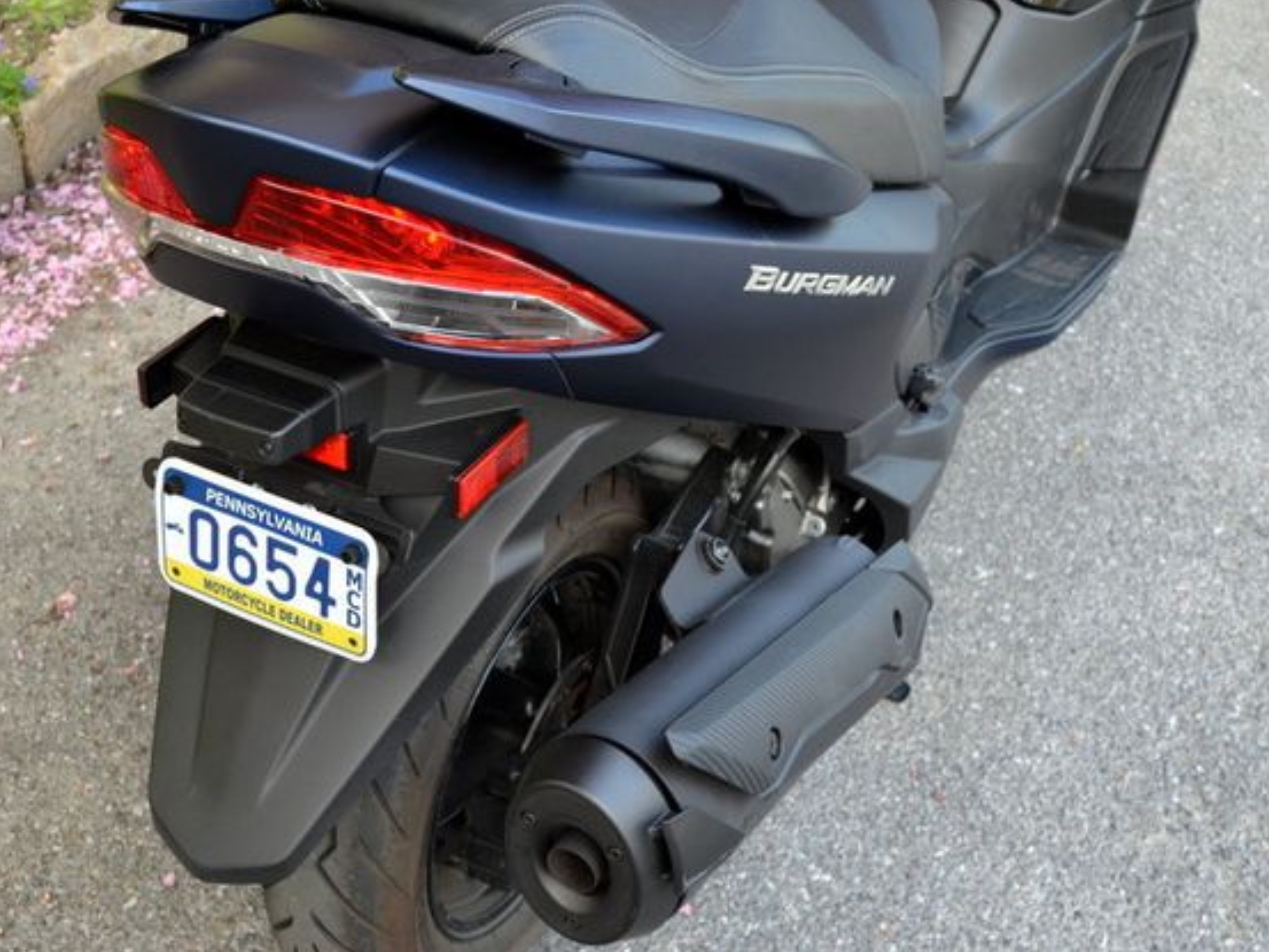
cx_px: 578
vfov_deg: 29.1
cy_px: 473
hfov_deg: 38.2
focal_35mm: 50
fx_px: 1833
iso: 400
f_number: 5
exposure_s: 1/100
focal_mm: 30
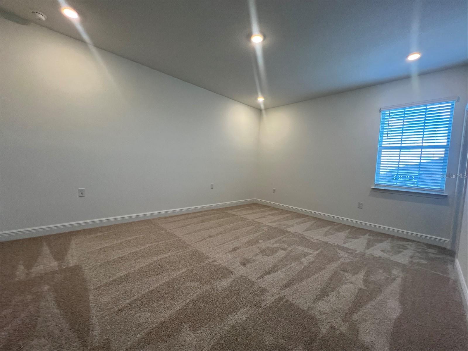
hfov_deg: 106.2
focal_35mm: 13
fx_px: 176
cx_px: 234
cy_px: 176
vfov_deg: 89.9
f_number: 1.8
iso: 125
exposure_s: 1/120
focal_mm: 1.57
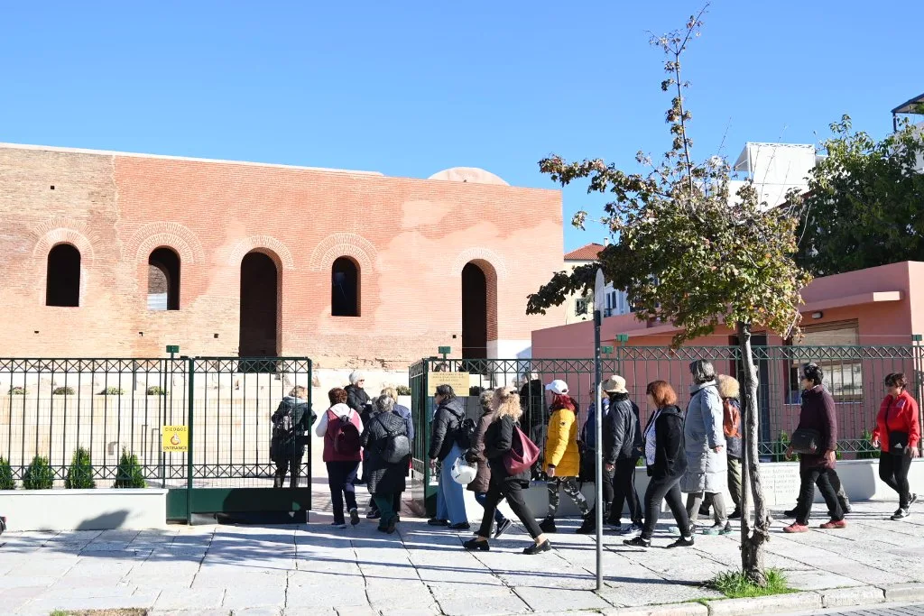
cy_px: 308
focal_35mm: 36
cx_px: 462
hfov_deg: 53.1
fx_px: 924
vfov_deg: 36.9
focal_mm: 24
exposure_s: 1/1000
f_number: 2.8
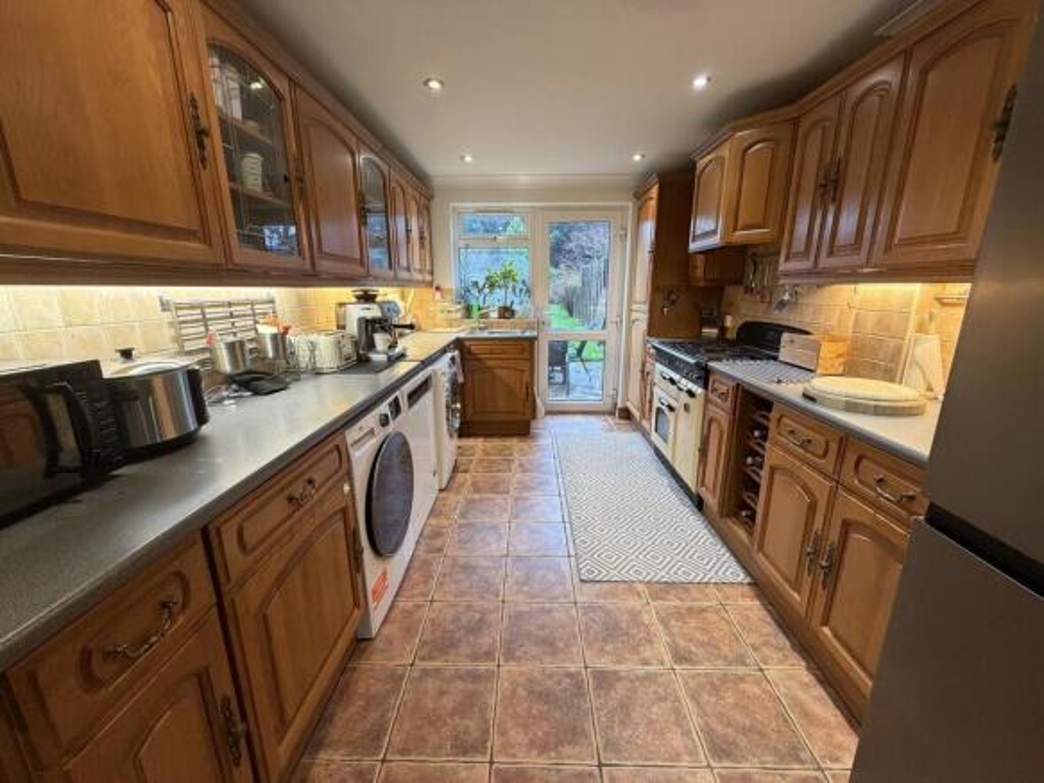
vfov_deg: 85.7
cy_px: 392
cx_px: 522
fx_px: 422
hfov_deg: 102.1
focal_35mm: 14
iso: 250
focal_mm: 2.22
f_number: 2.2
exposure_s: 1/50
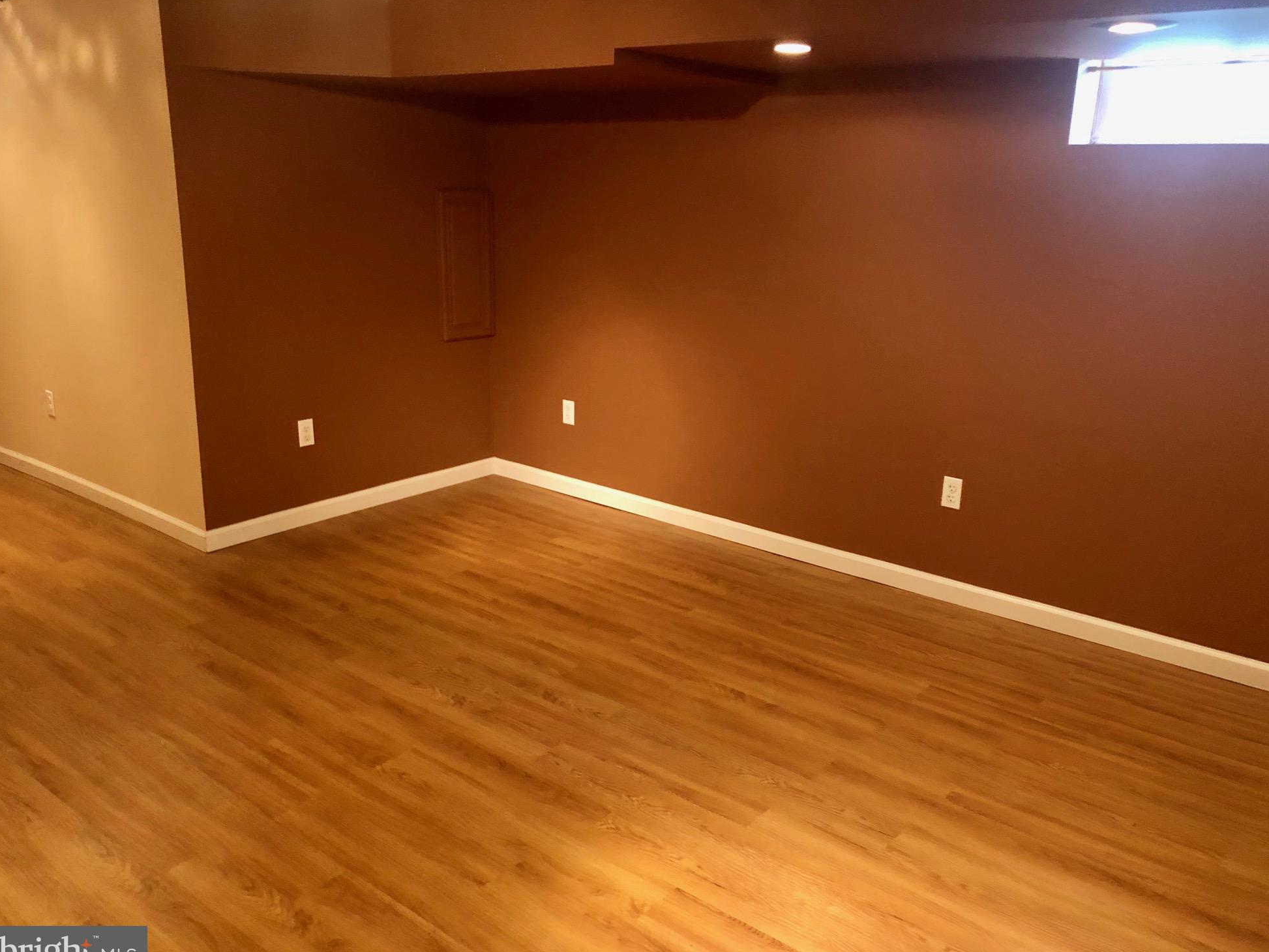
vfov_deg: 48.2
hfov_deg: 61.7
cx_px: 644
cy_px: 486
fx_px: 1063
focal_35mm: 29
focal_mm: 4
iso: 100
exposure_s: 1/5
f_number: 1.8
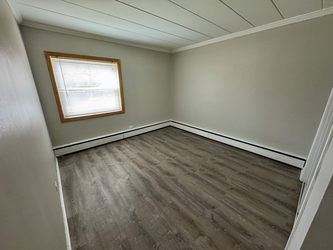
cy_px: 125
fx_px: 135
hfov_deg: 102.1
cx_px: 166
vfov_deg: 85.7
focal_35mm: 14
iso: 500
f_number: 2.2
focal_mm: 2.22
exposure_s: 1/60
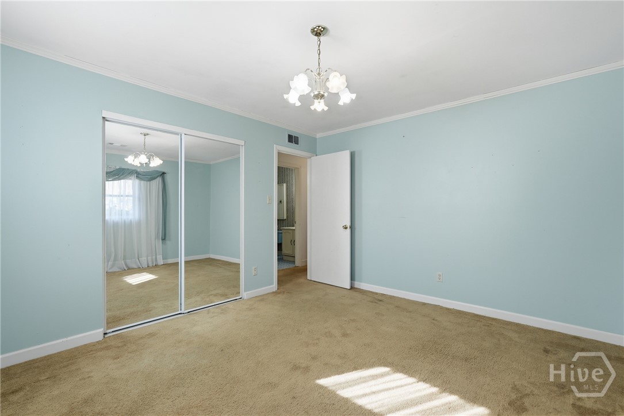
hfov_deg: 96.7
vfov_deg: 73.8
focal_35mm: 16
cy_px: 208
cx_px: 312
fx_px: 277
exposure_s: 1/320
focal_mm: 16
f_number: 9
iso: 320
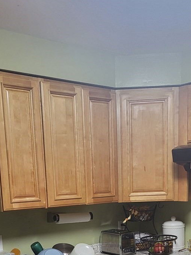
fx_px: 397
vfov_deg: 33.0
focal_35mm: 54
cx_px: 105
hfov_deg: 27.0
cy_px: 247
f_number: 1.8
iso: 200
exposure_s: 1/60
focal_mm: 5
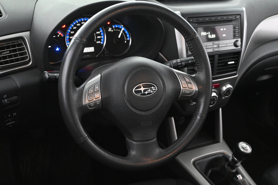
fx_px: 352
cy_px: 92
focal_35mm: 46
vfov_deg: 29.5
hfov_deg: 43.1
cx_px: 136
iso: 6400
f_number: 4.8
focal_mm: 29
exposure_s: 1/50
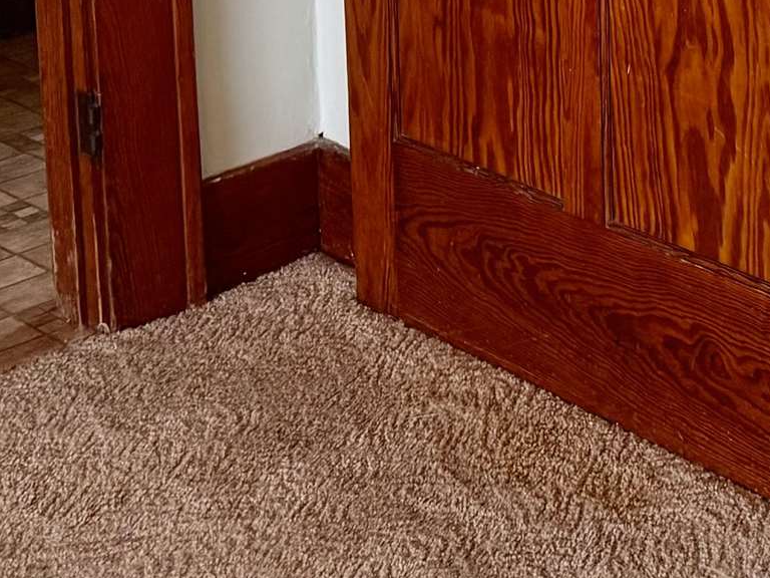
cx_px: 1298
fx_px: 2135
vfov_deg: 13.6
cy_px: -503
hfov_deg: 17.4
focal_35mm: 96
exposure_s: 1/133
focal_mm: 6.76
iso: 200
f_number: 1.78
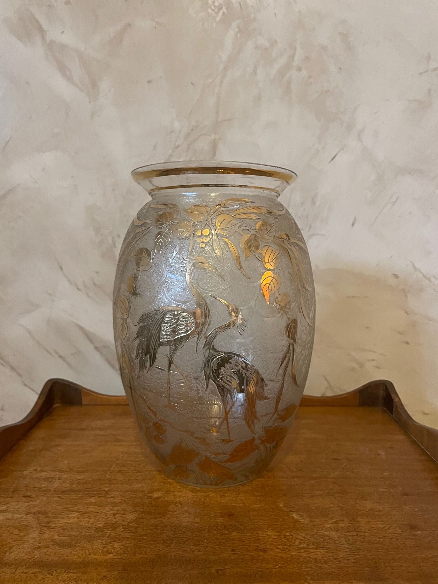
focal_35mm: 26
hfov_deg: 53.1
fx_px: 439
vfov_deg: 67.3
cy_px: 292
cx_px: 219
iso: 640
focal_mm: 4.2
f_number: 1.6
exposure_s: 1/33
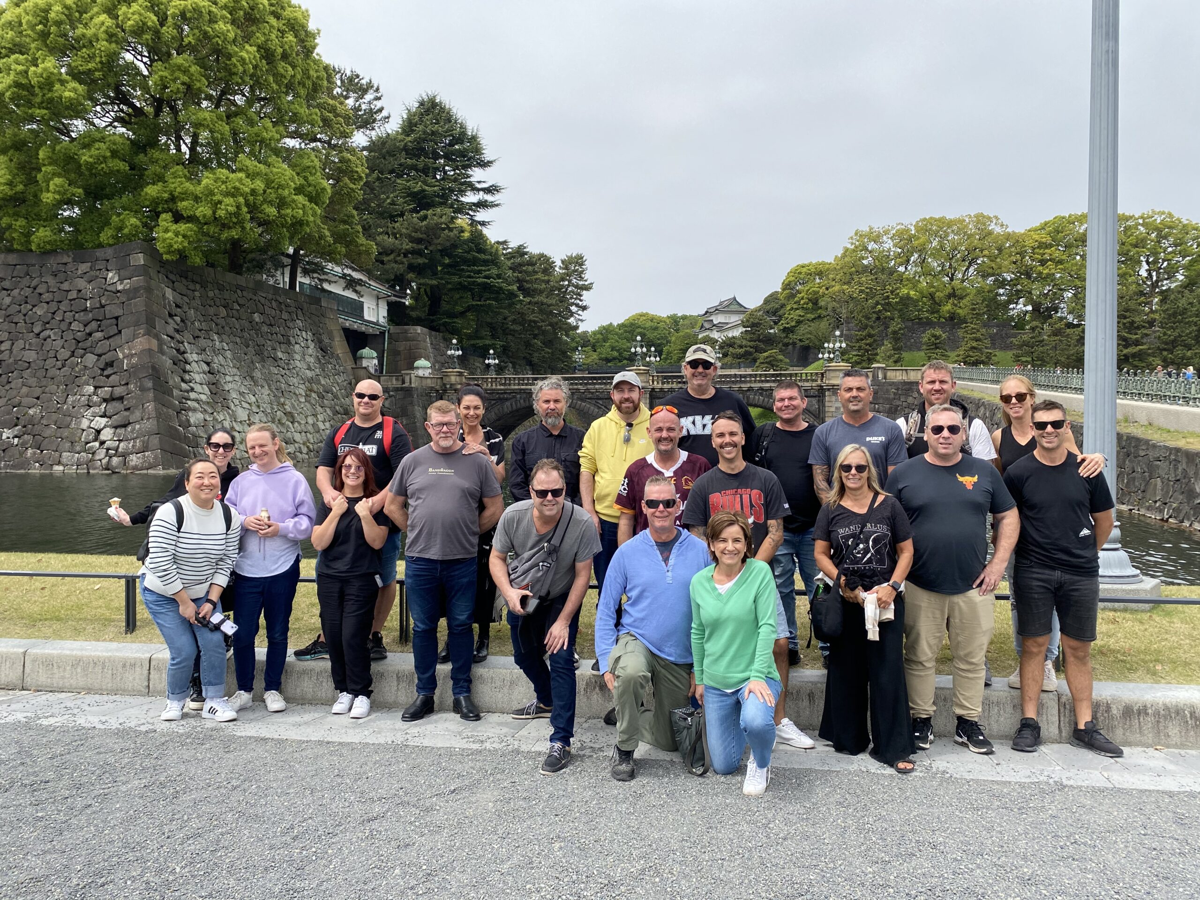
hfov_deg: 67.3
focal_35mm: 26
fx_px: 901
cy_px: 450
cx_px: 600
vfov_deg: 53.1
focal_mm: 4.25
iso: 32
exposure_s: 1/2268
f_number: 1.8
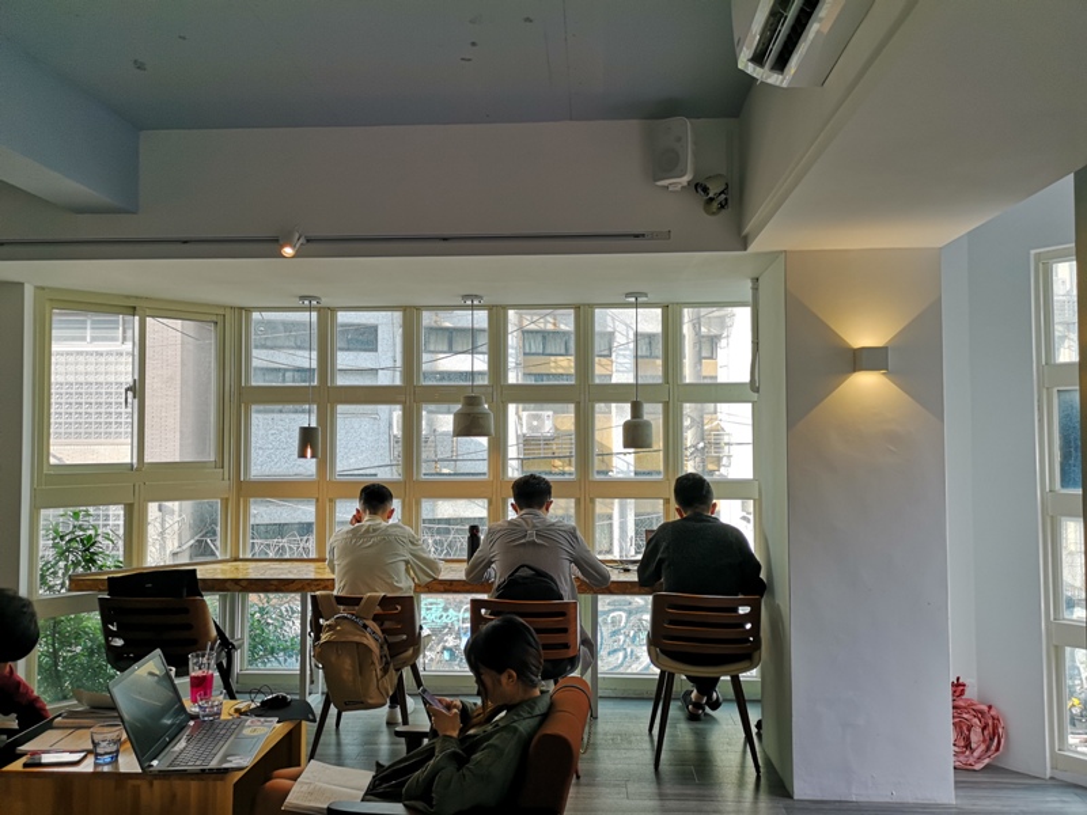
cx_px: 544
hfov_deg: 65.3
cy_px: 408
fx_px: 848
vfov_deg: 51.4
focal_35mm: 27
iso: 50
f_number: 1.8
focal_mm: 3.95
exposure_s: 1/157
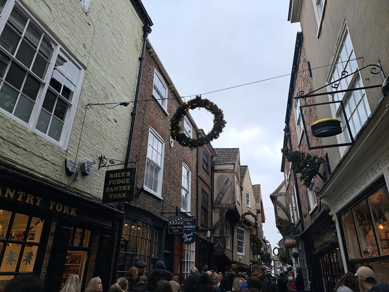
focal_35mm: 24
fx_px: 270
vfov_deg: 56.8
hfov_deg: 71.6
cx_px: 194
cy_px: 146
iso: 50
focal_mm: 5.23
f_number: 1.8
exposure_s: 1/167
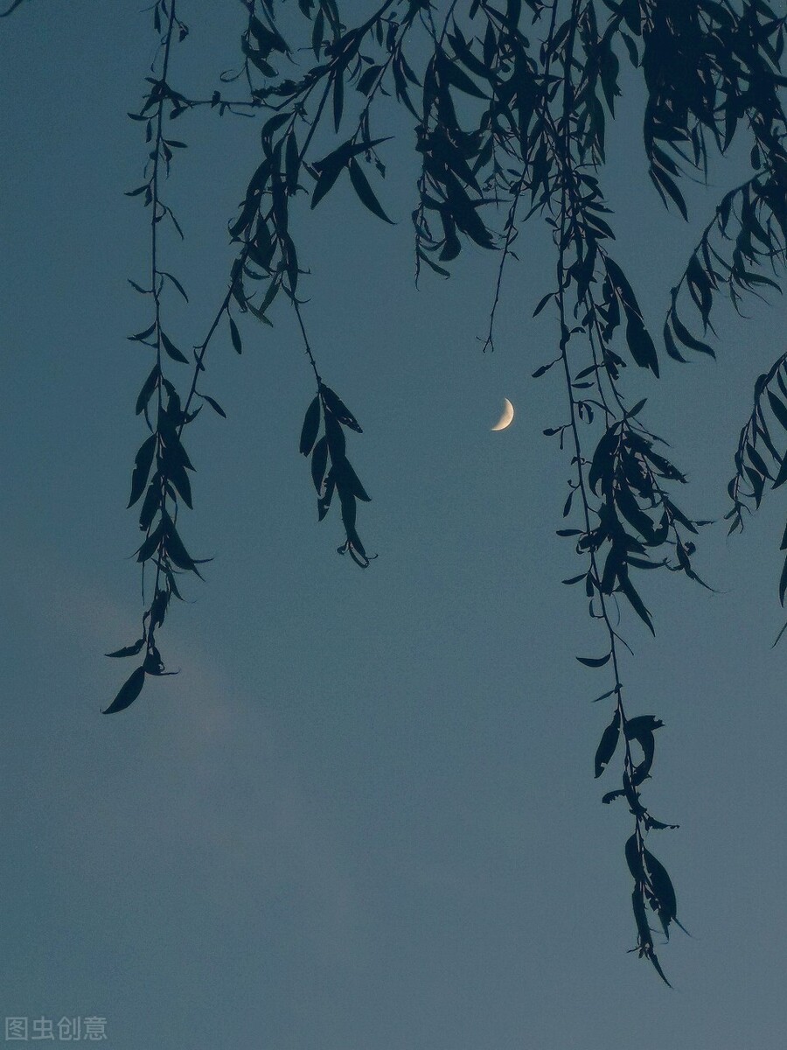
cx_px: 394
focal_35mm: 118
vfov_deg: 16.7
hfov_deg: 12.6
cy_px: 525
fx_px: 3577
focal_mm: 7.48
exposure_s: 1/692
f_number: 2.4
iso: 50
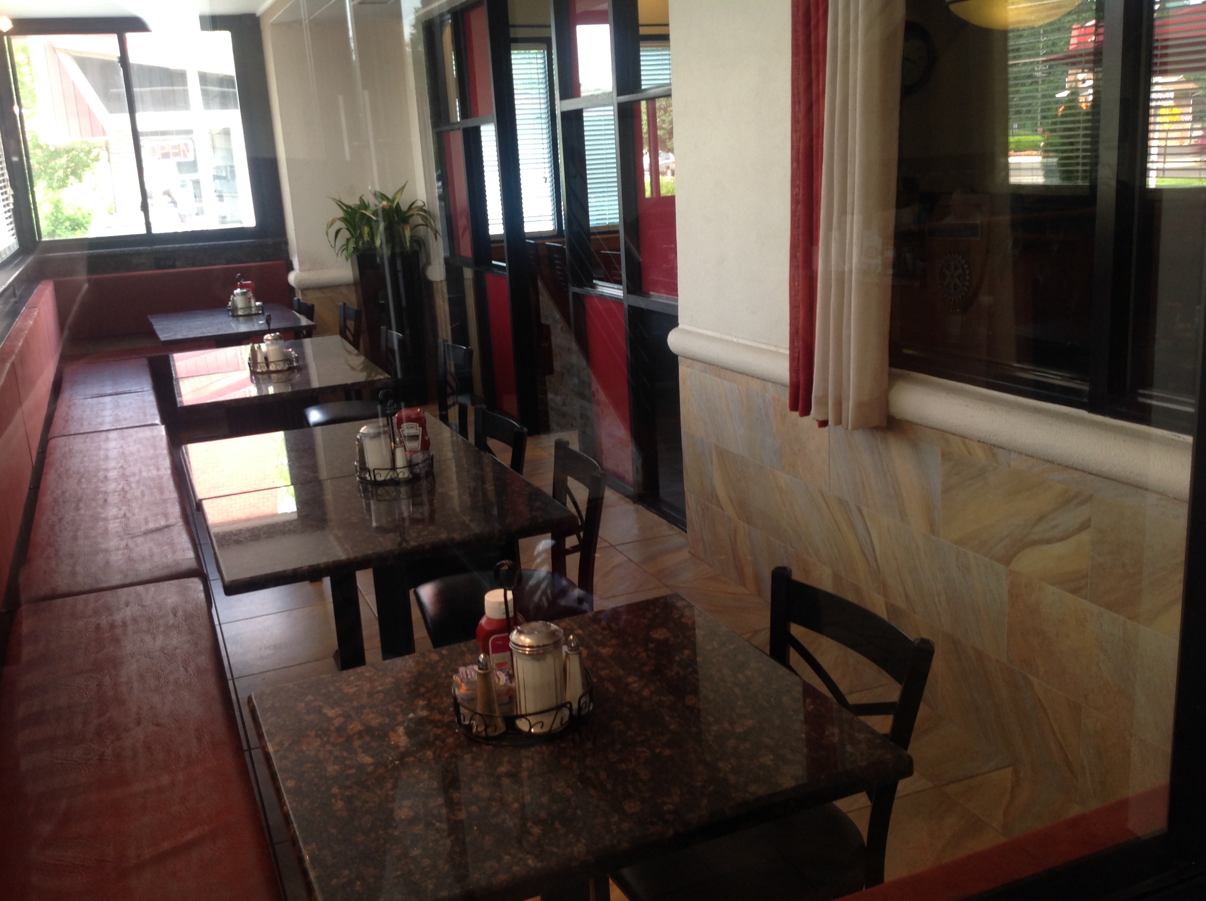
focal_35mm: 35
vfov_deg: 40.6
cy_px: 450
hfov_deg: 52.7
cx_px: 603
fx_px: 1218
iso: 64
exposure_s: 1/20
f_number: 2.4
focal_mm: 4.28
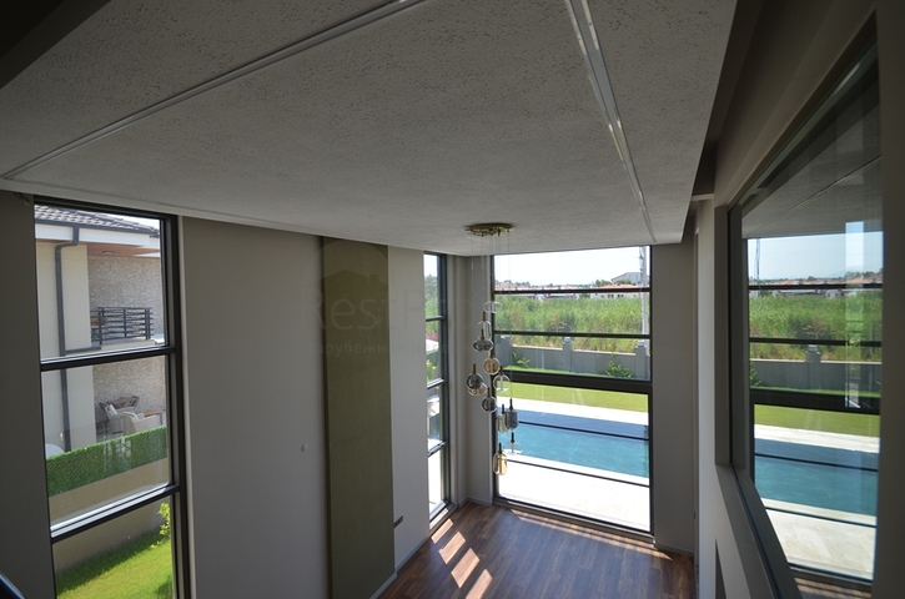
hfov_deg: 100.5
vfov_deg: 77.1
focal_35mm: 15
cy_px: 300
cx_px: 452
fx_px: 376
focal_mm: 10
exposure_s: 1/125
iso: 100
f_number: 6.3
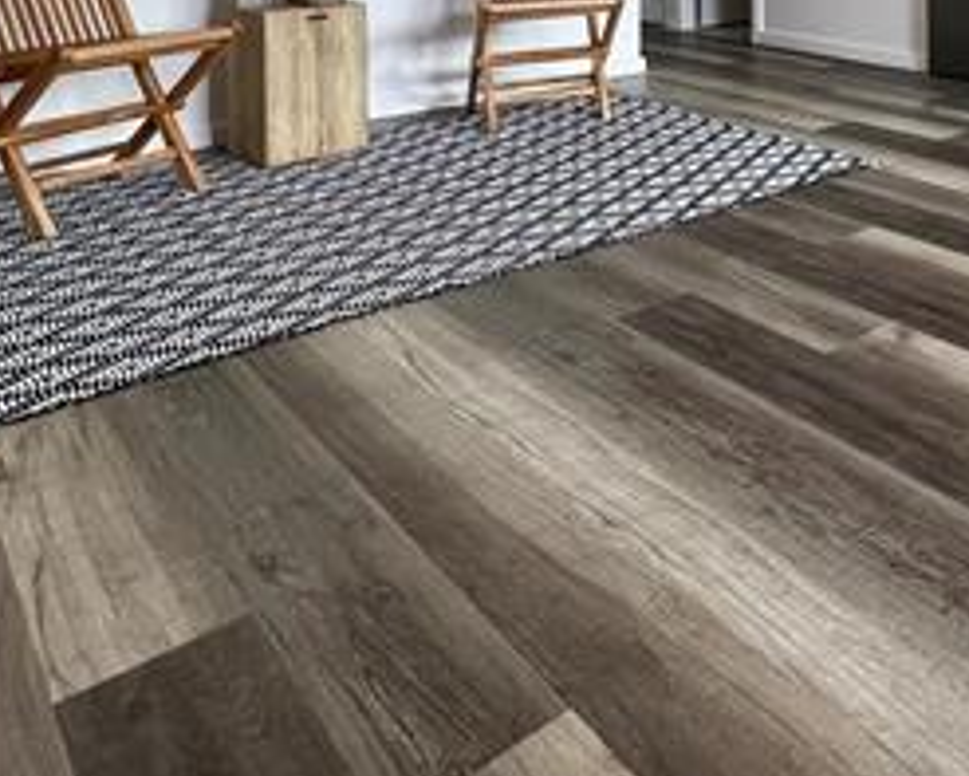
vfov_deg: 36.6
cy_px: -106
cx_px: 890
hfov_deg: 48.0
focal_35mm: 33
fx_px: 947
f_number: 1.8
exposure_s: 1/120
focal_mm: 1.57
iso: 160
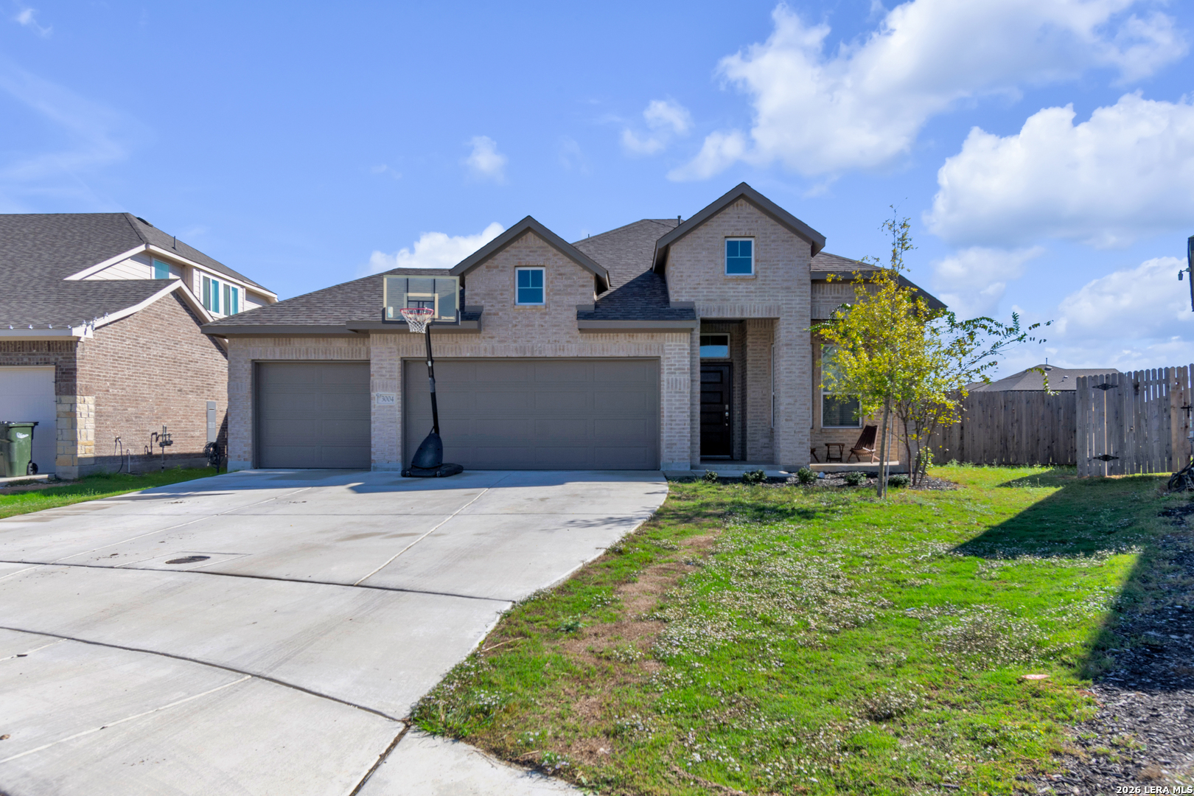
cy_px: 398
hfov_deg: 77.3
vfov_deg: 56.1
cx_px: 597
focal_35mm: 22
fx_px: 746
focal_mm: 15
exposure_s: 1/200
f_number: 9
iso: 100
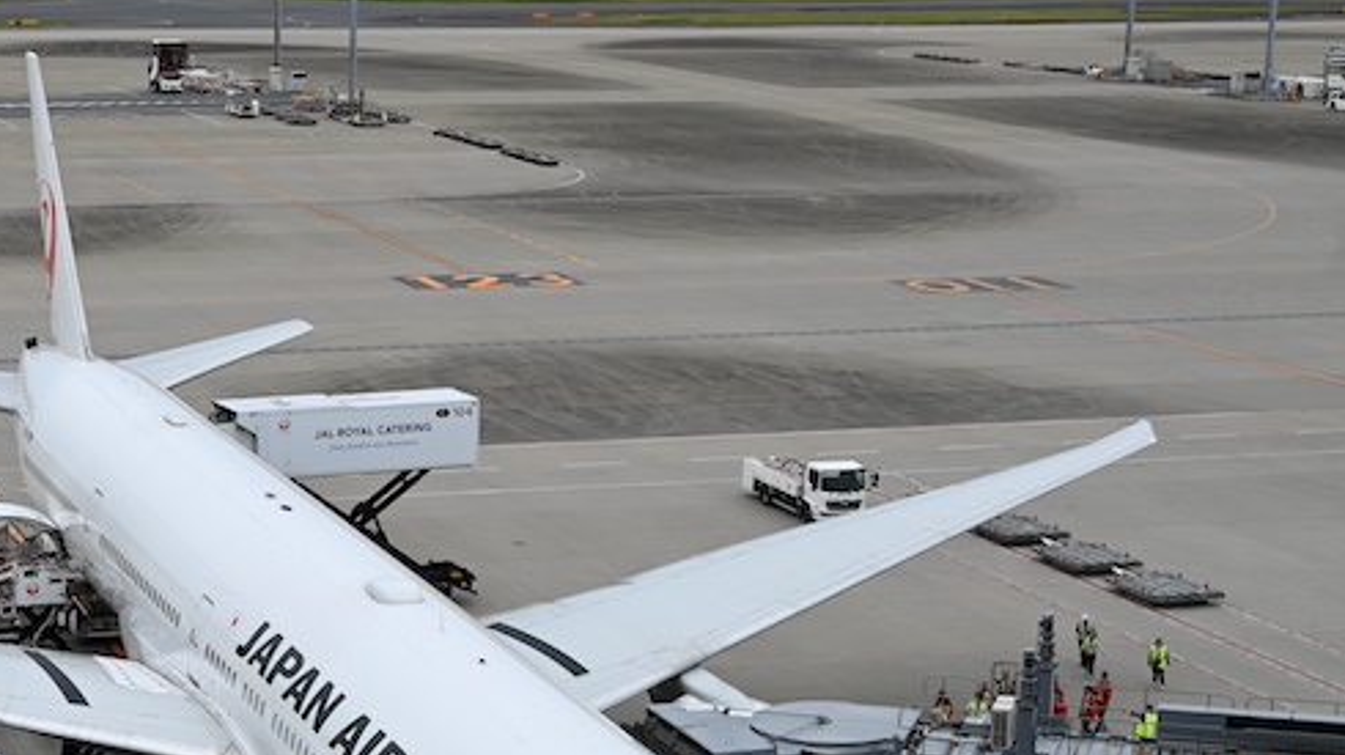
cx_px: 121
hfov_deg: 26.6
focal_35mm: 77
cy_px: 640
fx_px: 2745
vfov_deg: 15.5
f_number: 8
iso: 100
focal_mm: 40
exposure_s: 1/320
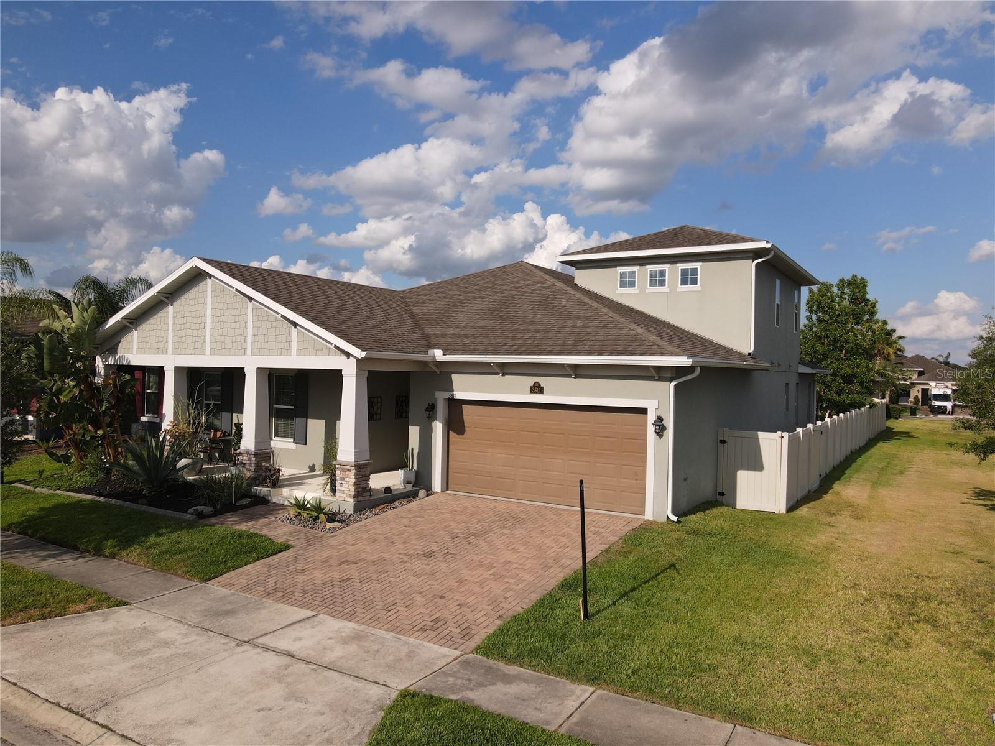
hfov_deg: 71.6
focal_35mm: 24
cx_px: 498
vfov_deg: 56.8
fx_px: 690
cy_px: 373
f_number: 2.8
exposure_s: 1/15
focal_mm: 4.5
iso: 100
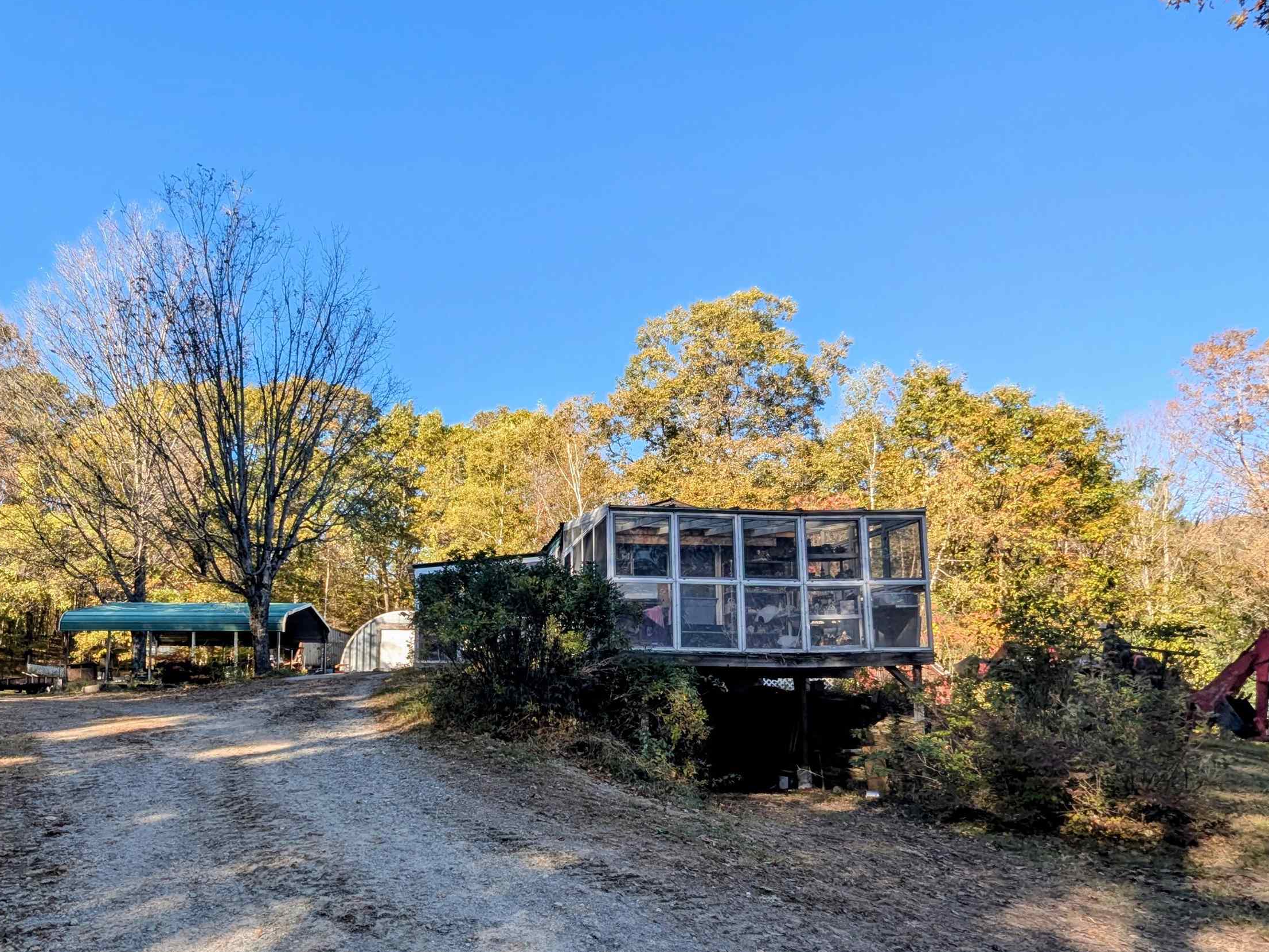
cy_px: 593
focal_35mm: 18
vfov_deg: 70.5
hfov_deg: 86.1
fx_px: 660
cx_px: 479
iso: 45
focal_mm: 1.95
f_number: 2.2
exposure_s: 1/542
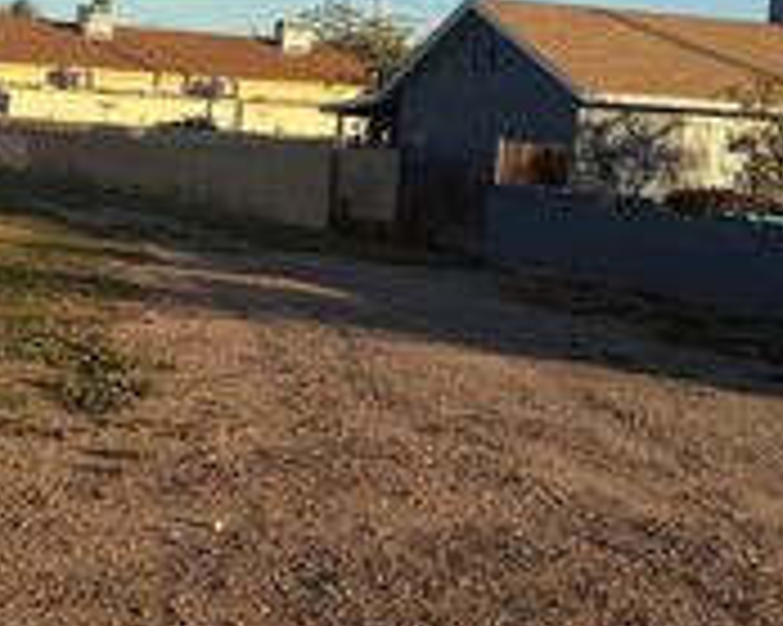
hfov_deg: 25.4
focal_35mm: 73
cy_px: 164
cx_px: 112
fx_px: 1691
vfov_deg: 20.8
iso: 50
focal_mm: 5.96
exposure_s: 1/2747
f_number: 1.6
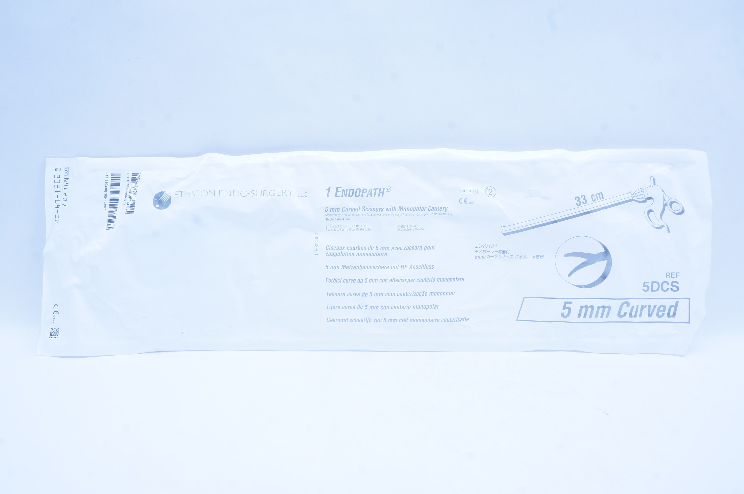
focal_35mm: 30
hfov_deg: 62.0
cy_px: 247
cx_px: 372
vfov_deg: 43.5
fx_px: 619
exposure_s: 1/10
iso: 400
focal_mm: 20
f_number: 14
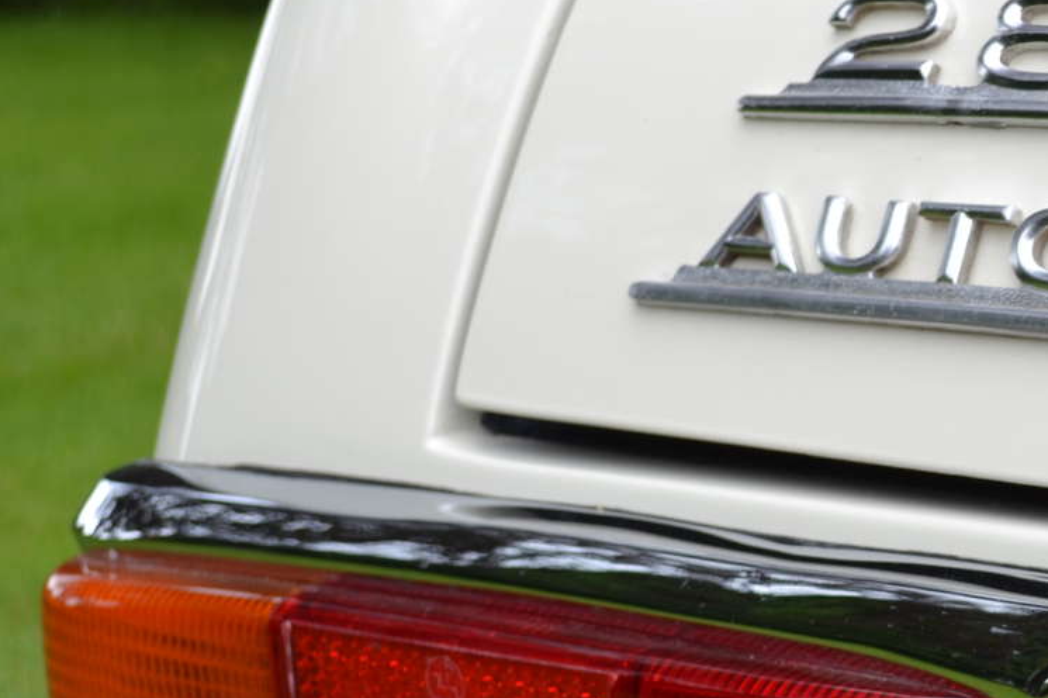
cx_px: 1270
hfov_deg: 14.5
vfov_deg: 9.9
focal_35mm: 137
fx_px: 3986
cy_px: 662
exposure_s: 1/125
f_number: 5.6
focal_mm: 34
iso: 100
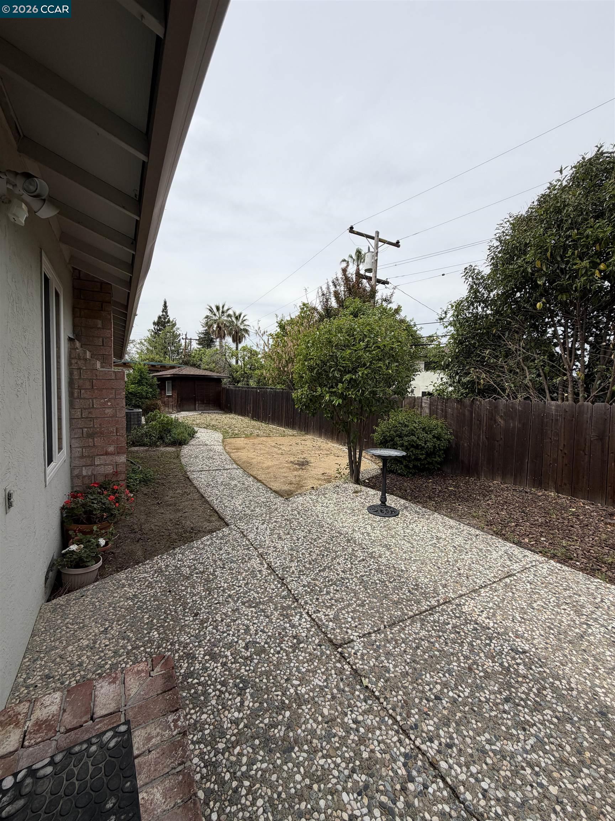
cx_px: 308
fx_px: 332
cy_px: 410
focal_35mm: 14
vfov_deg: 102.1
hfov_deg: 85.7
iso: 20
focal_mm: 2.22
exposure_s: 1/1001
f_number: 2.2
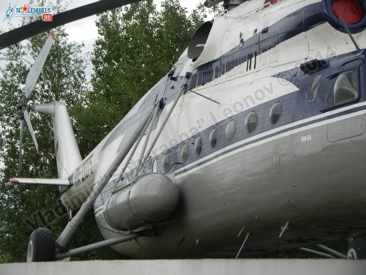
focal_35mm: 123
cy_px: 138
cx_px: 183
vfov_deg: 12.0
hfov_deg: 16.0
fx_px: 1300
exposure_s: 1/500
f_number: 5.1
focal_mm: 22.2
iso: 160
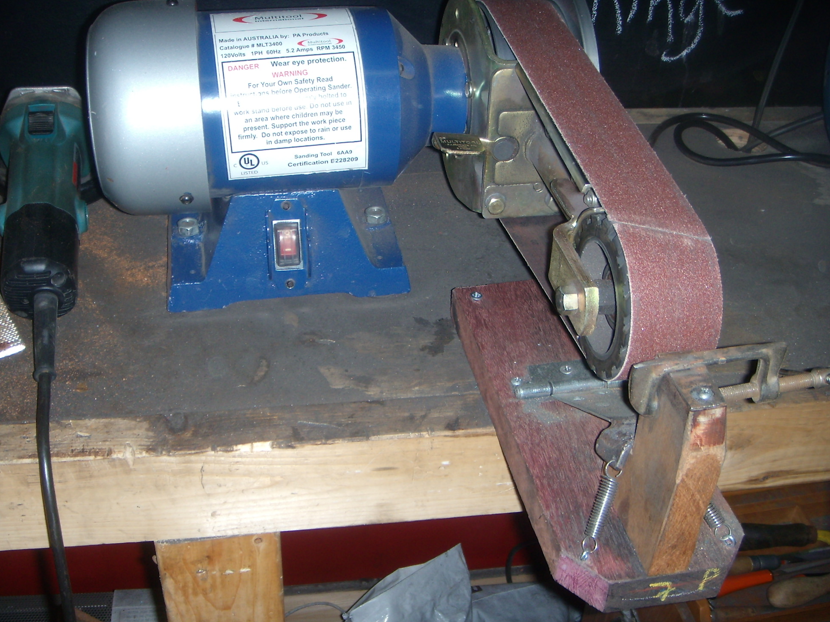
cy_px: 303
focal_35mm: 40
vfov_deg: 35.9
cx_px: 401
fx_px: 959
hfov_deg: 46.8
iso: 64
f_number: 3.5
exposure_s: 1/60.2
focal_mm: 6.4
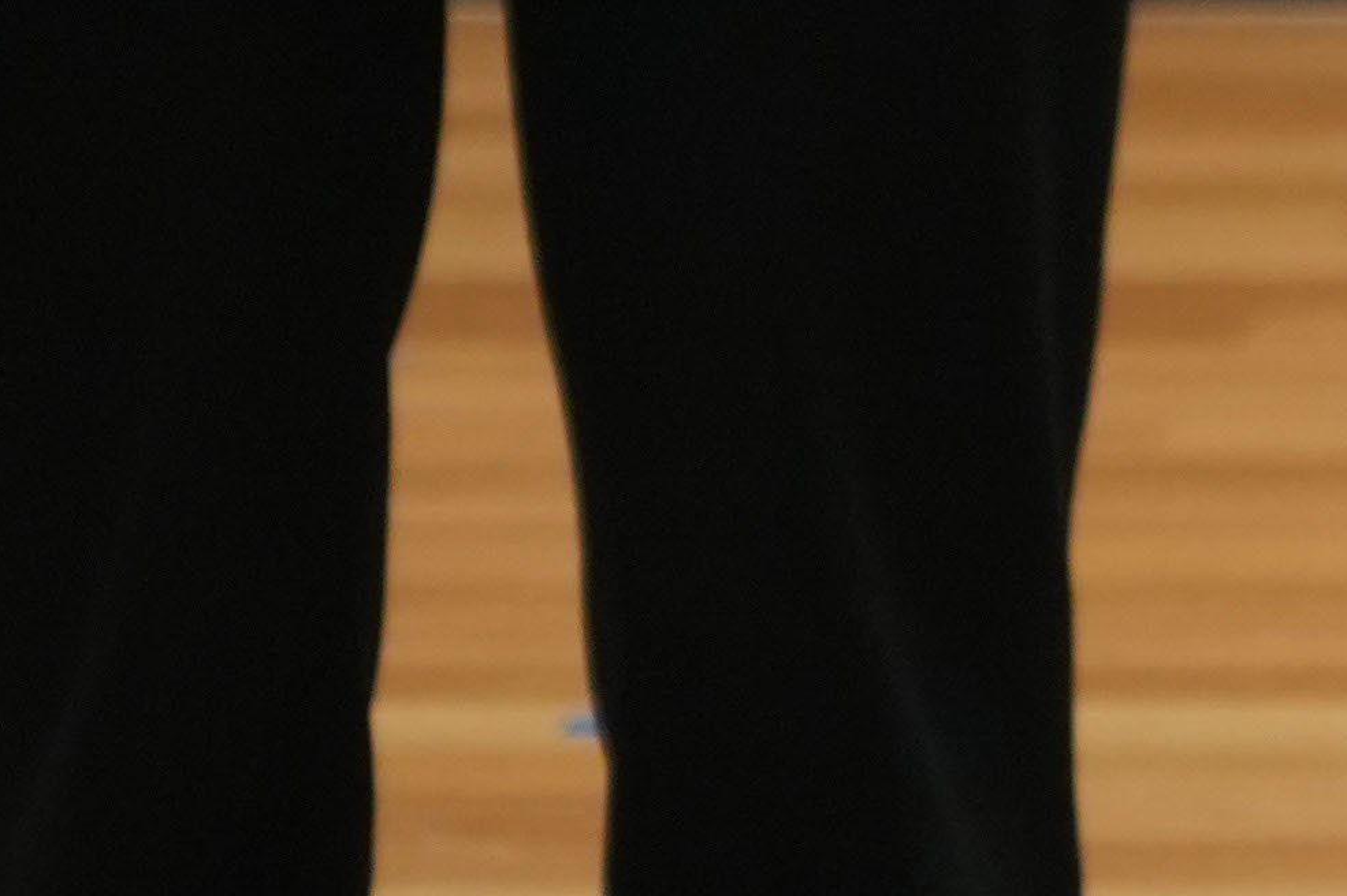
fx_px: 25022
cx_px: 4196
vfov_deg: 2.0
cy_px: -2131
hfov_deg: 3.0
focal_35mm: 669
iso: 1250
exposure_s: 1/125
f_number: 5.6
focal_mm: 94
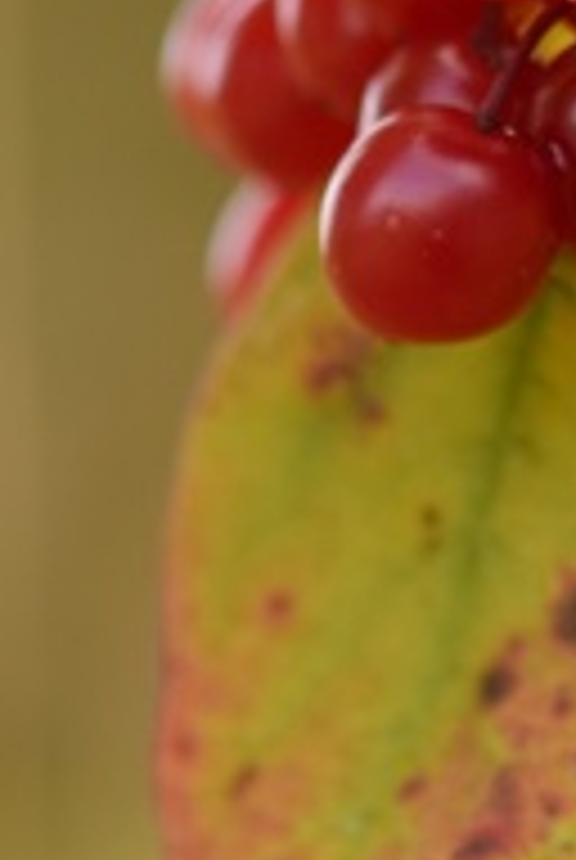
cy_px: 194
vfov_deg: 4.2
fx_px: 11645
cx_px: 698
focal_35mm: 487
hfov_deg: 2.8
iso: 200
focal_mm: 90
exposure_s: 1/250
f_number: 3.3
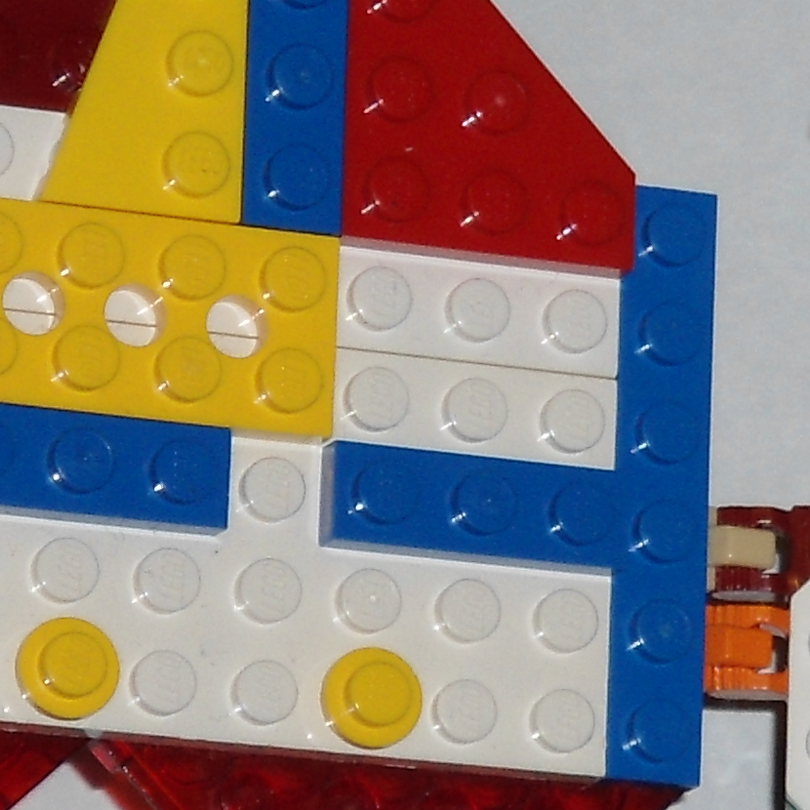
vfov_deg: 4.7
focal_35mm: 375
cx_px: 1143
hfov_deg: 4.6
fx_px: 9928
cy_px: 688
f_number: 5.2
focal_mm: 15.7
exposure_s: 1/60
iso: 80
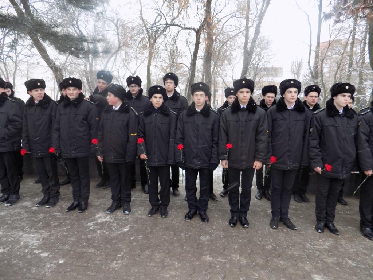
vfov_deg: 58.9
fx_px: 248
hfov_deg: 73.9
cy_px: 140
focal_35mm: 23
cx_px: 186
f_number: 3.1
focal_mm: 4
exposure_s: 1/40
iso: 80
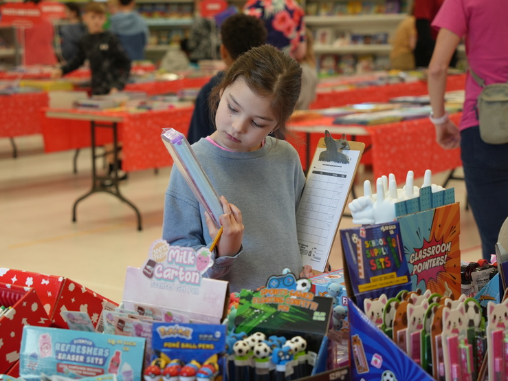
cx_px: 219
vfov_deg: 16.1
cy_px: 209
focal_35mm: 92
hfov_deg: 21.3
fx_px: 1350
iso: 1000
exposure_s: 1/160
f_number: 4
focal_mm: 69
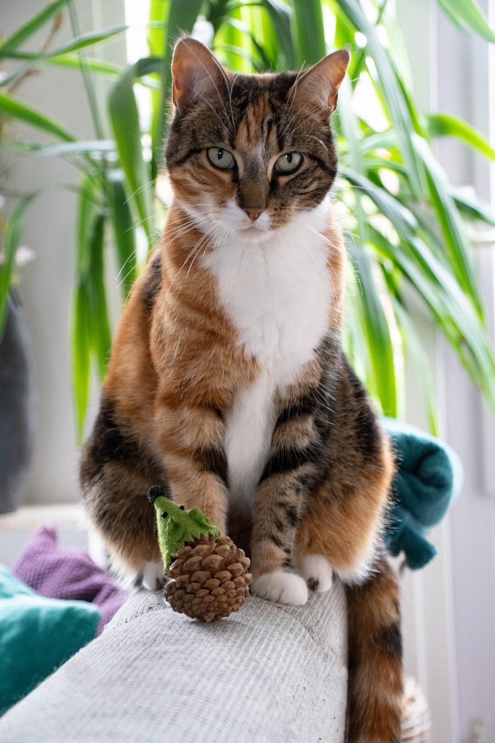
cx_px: 248
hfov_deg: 17.5
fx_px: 1609
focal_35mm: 78
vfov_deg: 26.0
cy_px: 372
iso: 2000
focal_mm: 52
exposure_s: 1/80
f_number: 5
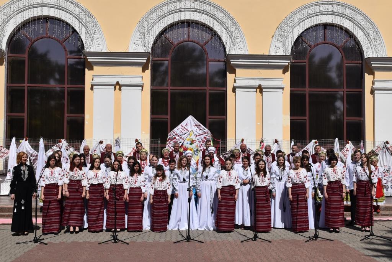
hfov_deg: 49.5
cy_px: 131
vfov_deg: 34.2
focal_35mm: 39
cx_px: 196
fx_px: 425
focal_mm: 26
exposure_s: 1/2000
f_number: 8
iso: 280
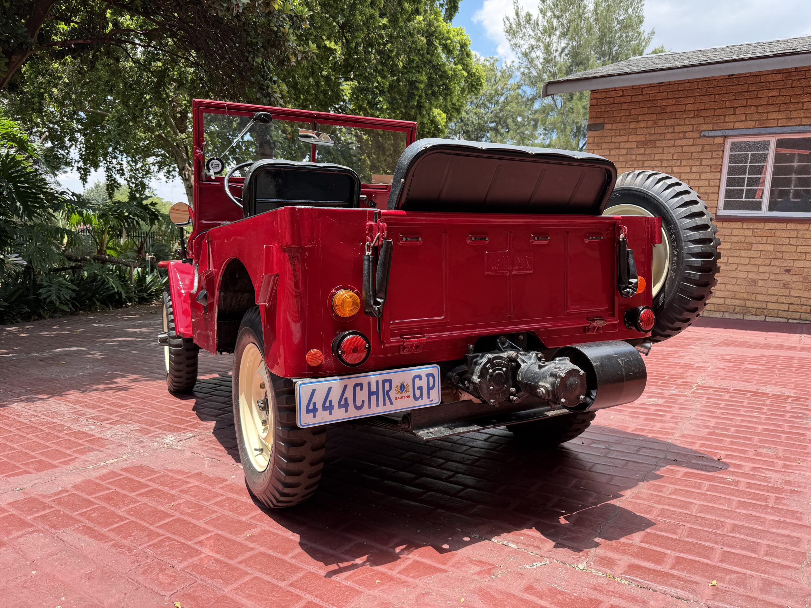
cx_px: 406
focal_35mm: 24
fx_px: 562
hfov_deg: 71.6
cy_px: 304
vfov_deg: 56.8
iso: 80
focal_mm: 6.76
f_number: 1.78
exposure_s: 1/831
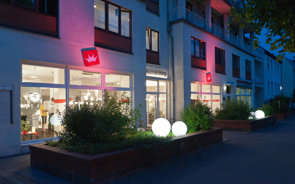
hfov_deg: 59.7
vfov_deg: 39.4
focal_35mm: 32
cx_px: 148
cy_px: 98
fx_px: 257
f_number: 2.8
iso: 1600
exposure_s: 1/160
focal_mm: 31
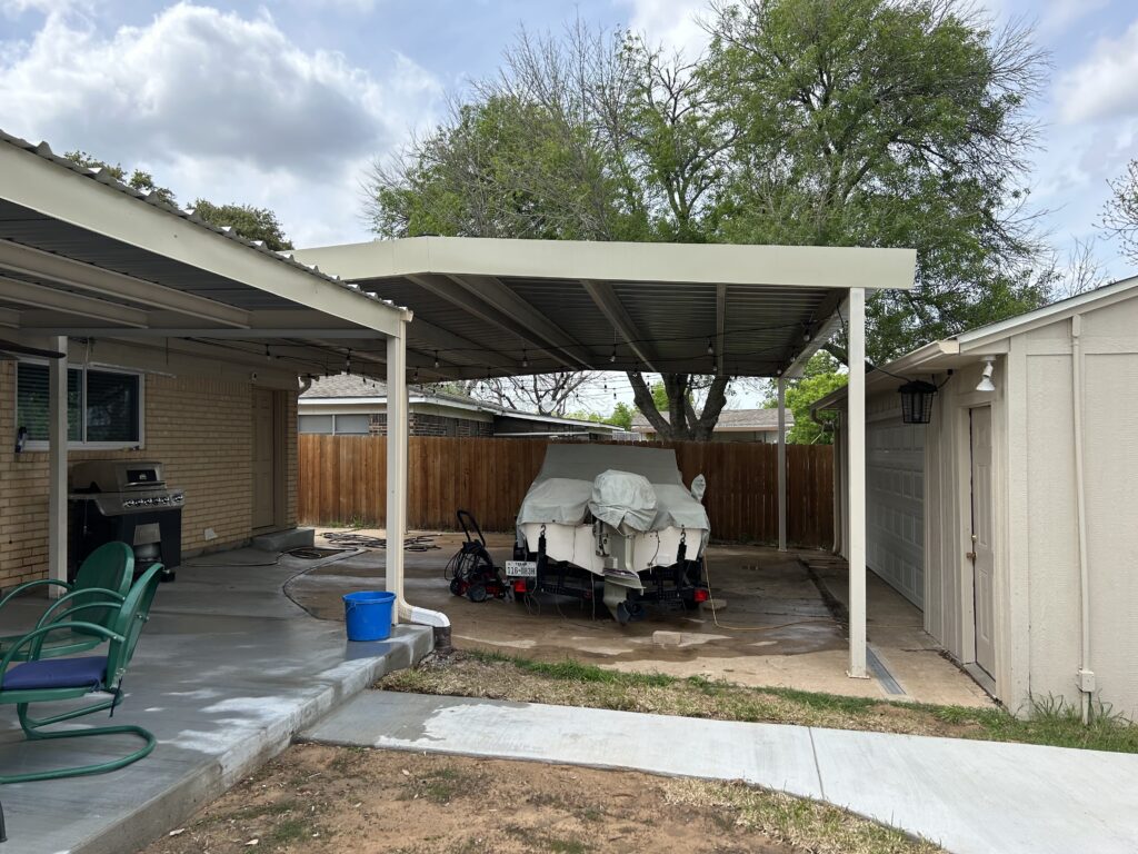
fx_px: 855
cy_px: 427
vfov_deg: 53.1
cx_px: 569
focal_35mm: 26
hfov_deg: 67.3
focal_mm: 5.7
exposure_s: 1/1669
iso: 50
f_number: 1.5
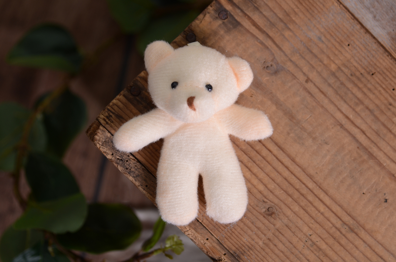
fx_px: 823
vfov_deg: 18.1
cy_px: 131
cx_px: 198
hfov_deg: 27.0
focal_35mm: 75
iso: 200
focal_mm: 50
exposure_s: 1/100
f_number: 4
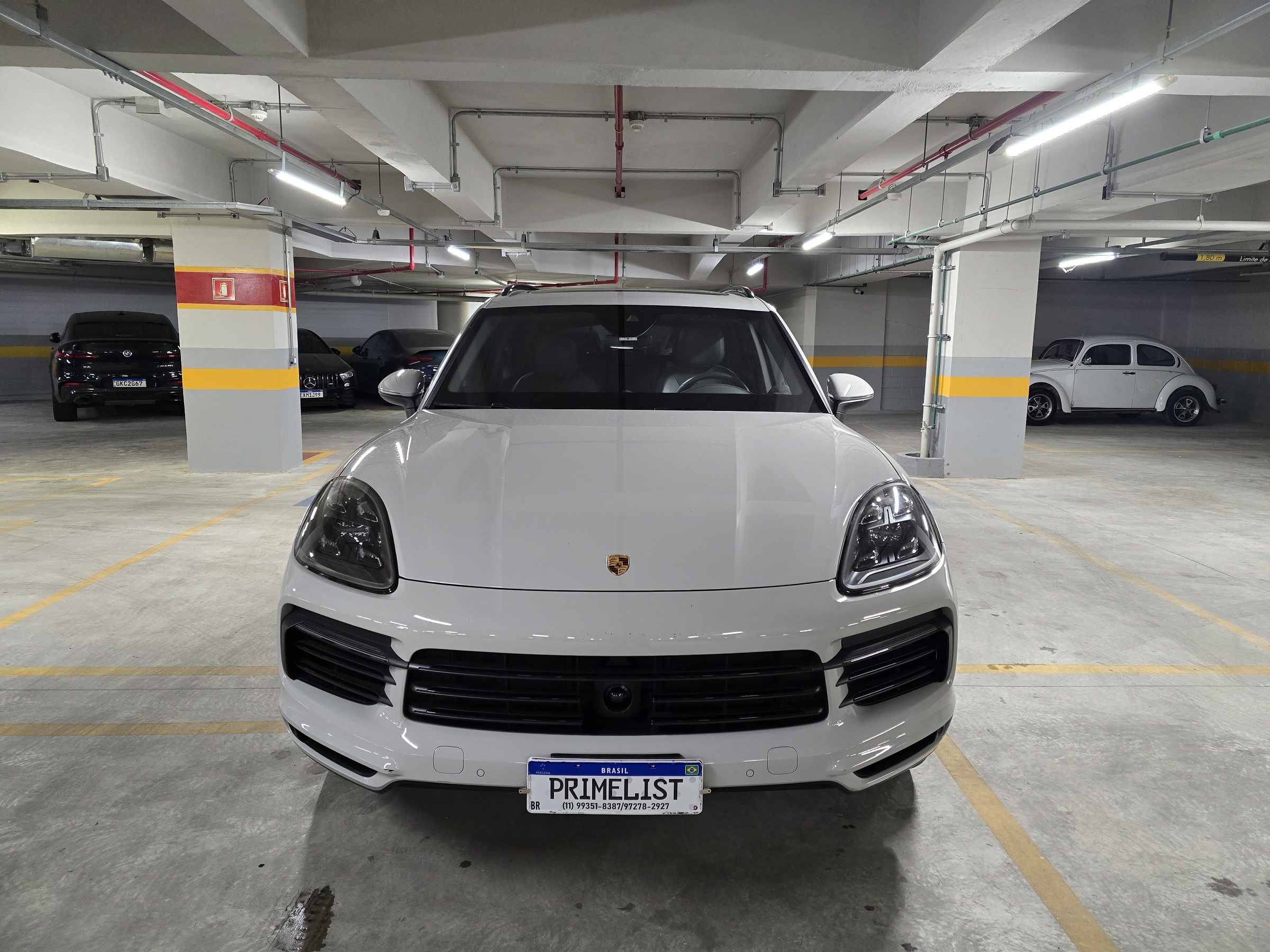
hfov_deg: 73.9
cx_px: 635
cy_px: 476
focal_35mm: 23
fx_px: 844
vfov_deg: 58.9
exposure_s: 1/60
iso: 800
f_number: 1.7
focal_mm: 6.3
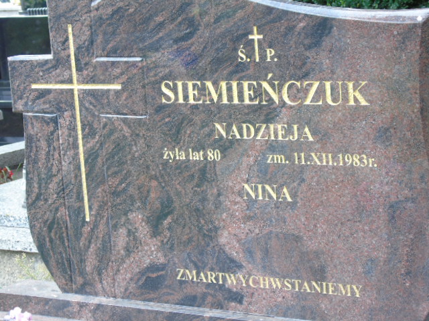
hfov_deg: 18.2
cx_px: 214
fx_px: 1338
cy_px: 160
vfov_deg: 13.7
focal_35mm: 108
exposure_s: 1/100
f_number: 4.4
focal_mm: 19
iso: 320
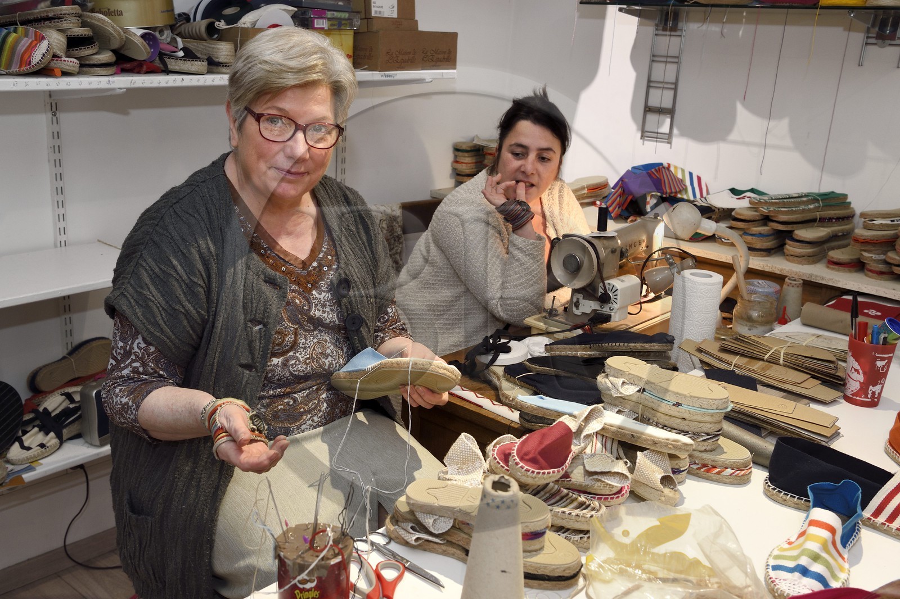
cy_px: 300
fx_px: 950
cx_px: 450
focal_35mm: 38
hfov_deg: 50.7
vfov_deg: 35.0
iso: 800
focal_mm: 38
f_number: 8
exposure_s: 1/13
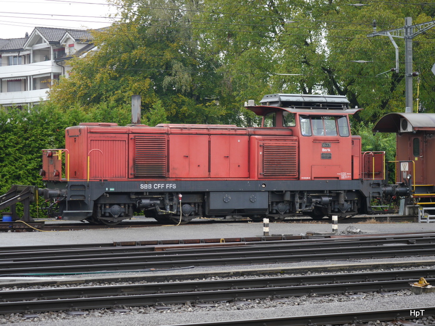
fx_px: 1232
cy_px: 163
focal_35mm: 98
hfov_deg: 20.0
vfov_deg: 15.1
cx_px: 218
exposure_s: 1/100
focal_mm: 49
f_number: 4.2
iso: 250
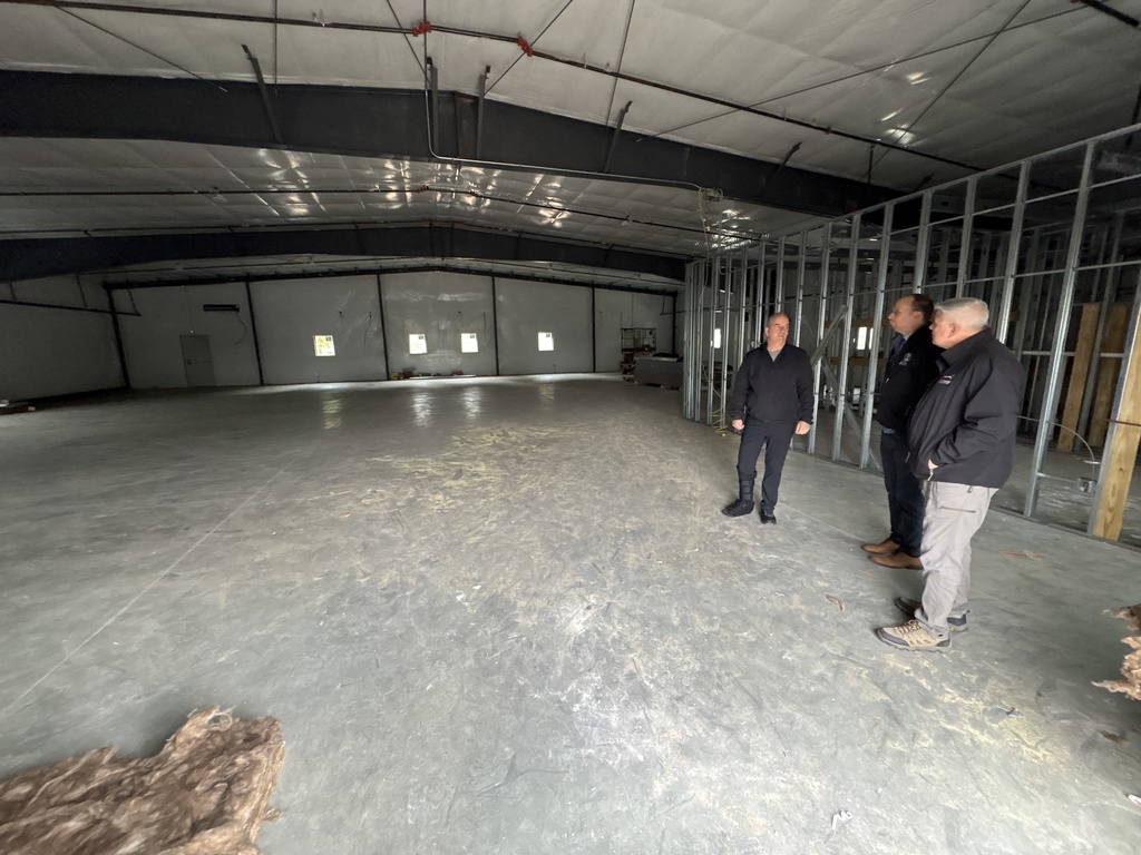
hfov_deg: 102.1
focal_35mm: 14
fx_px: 461
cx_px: 570
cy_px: 428
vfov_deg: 85.7
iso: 640
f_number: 2.2
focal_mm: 2.22
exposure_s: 1/60
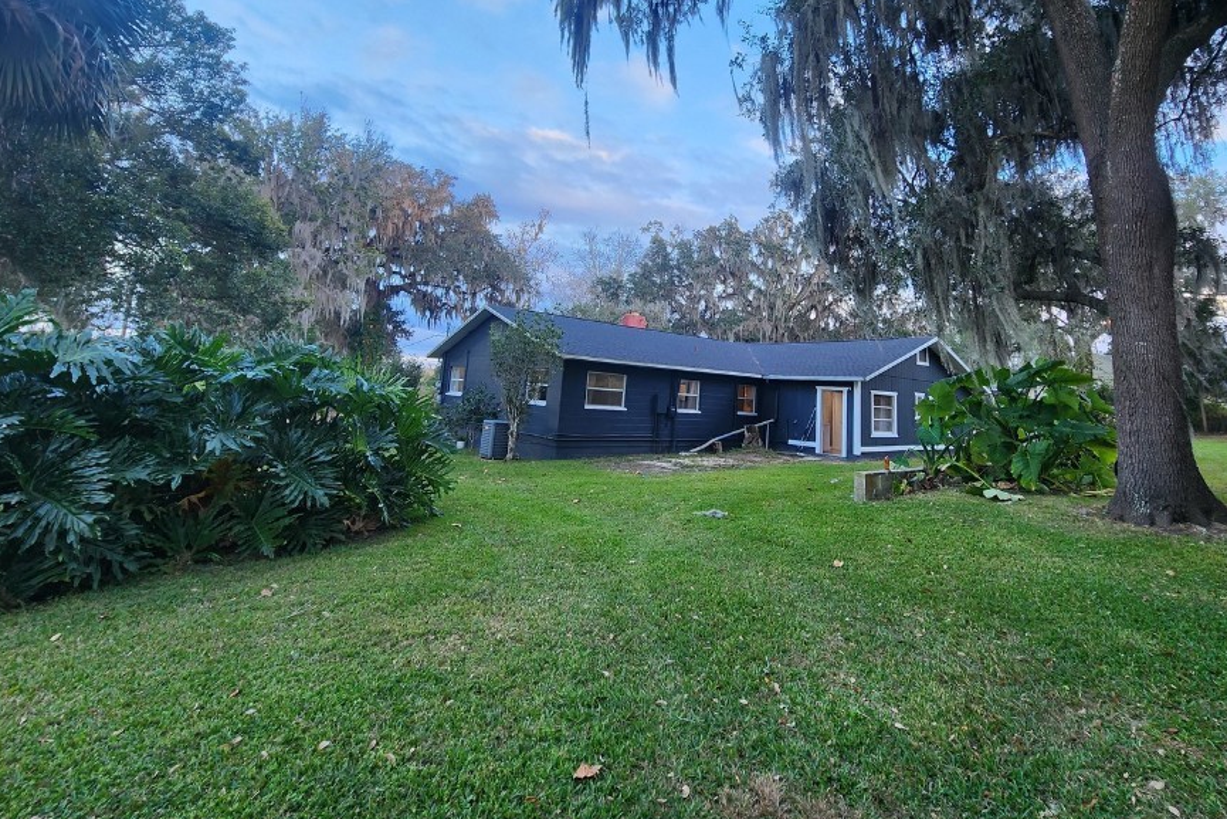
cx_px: 671
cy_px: 294
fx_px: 545
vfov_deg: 72.2
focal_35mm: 16
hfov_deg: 96.4
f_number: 2.2
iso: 50
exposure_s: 1/60
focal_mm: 2.2
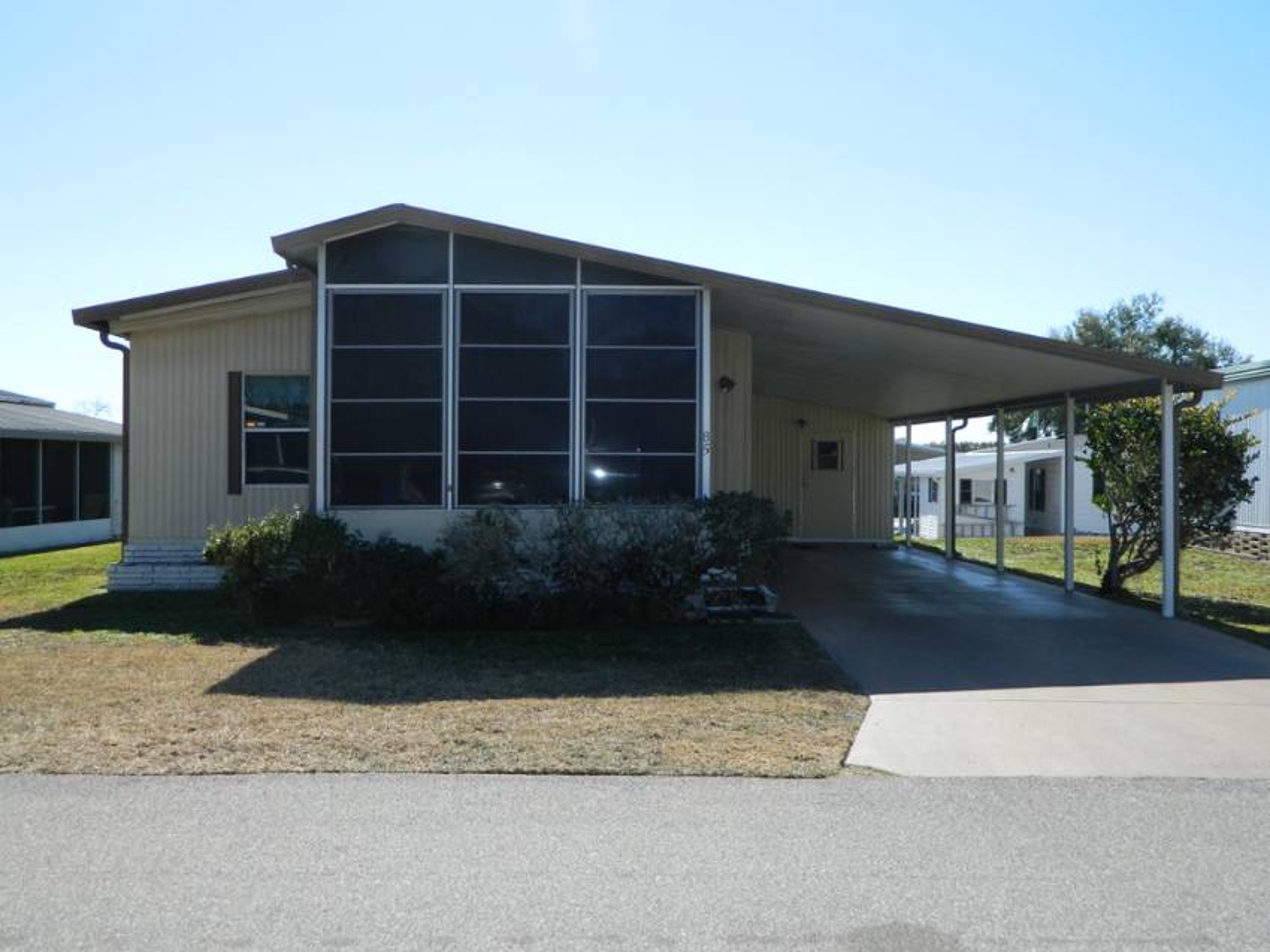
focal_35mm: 35
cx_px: 635
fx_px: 1284
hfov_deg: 52.6
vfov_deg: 40.7
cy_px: 476
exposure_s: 1/1000
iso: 110
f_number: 3.3
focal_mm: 6.2
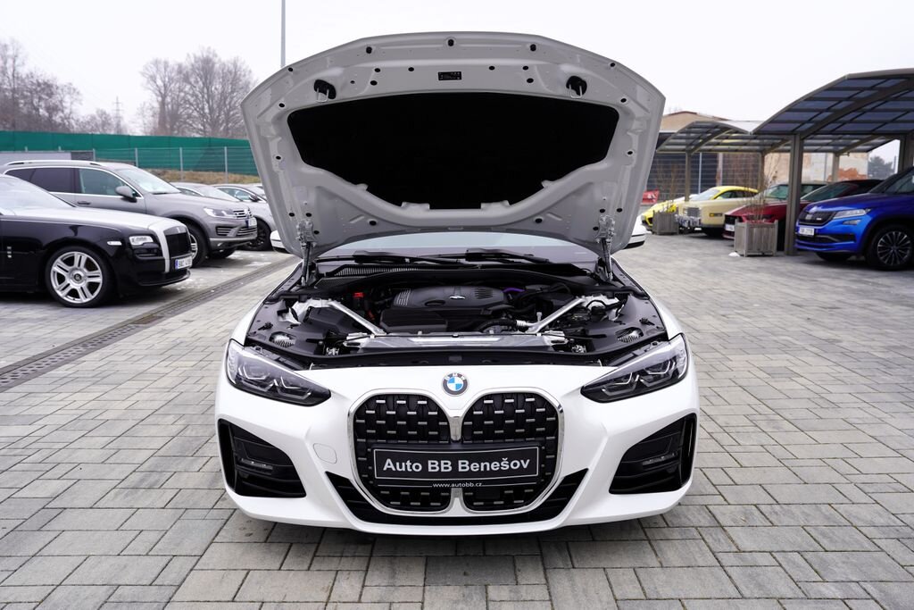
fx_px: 736
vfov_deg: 45.0
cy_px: 305
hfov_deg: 63.7
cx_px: 457
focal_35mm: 29
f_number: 4.5
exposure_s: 1/60
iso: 100
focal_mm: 29
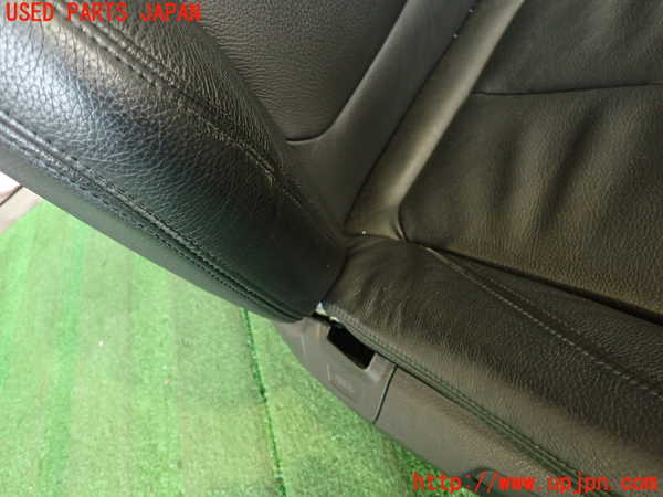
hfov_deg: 69.4
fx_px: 479
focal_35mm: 25
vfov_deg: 54.9
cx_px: 332
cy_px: 248
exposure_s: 1/30
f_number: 2
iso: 500
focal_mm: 4.5
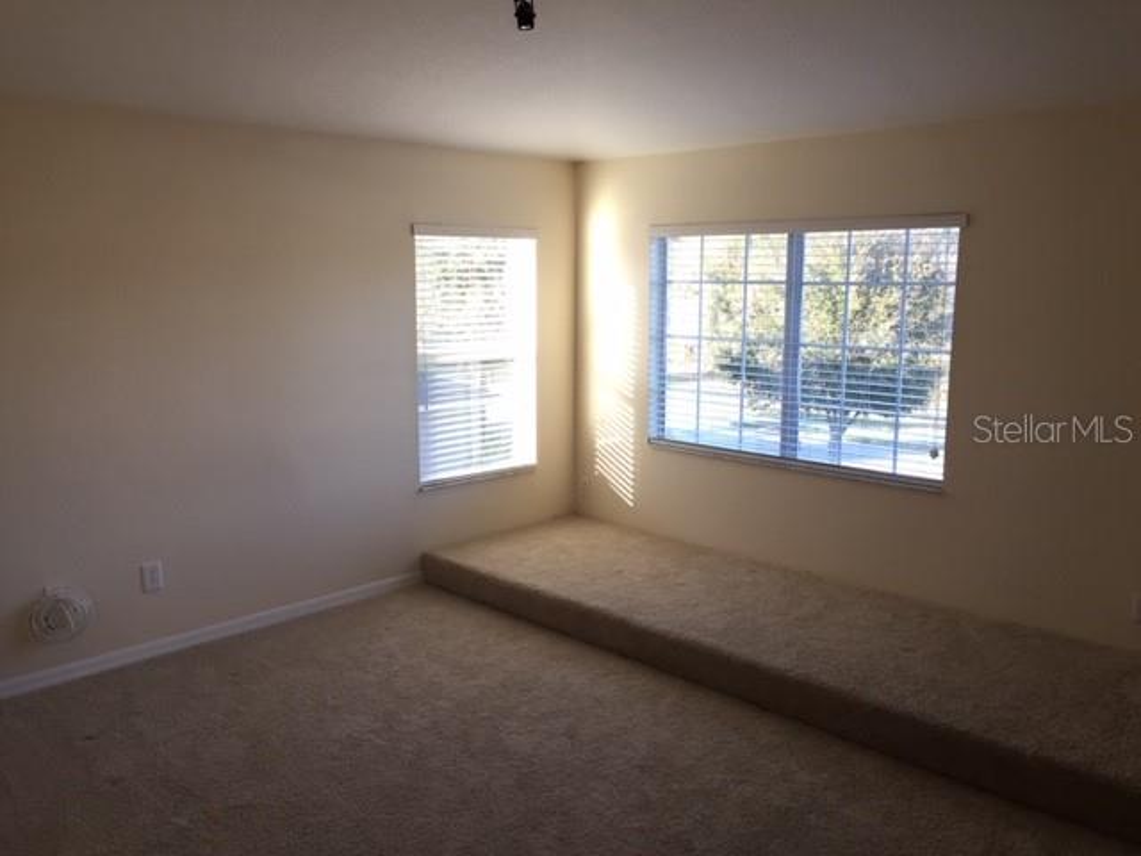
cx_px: 570
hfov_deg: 61.7
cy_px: 428
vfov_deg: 48.2
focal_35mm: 29
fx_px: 956
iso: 32
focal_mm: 4.15
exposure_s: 1/60
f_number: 2.2
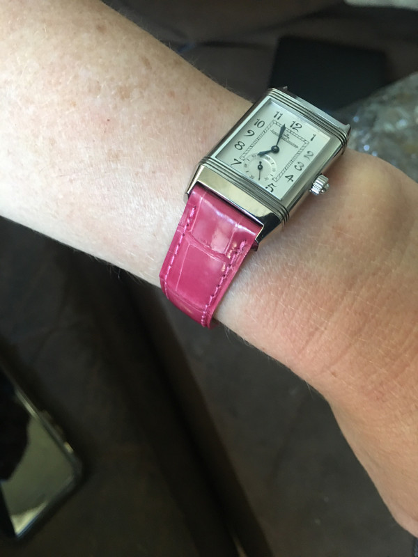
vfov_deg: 61.7
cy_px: 278
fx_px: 467
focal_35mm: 29
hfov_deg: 48.2
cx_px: 209
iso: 125
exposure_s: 1/17
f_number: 2.2
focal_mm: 4.15
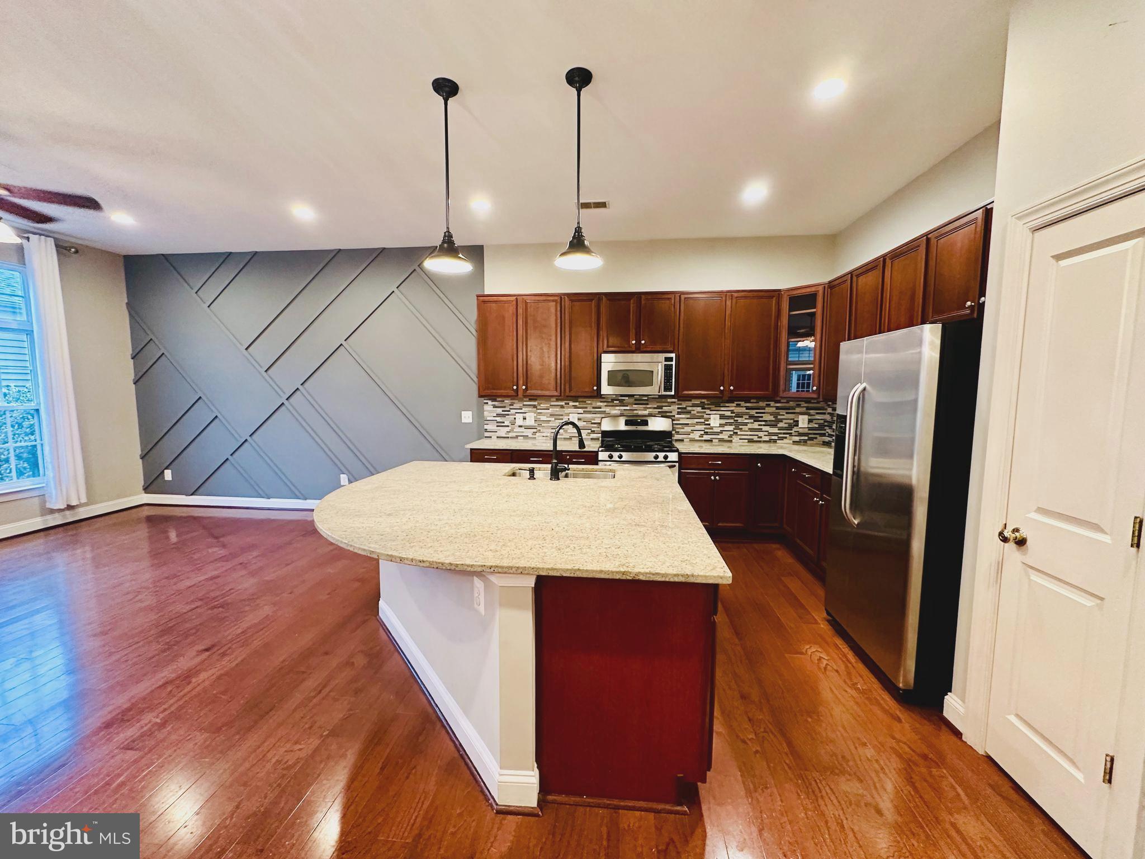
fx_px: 463
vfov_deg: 85.7
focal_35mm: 14
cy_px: 430
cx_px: 572
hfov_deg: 102.1
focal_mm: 2.22
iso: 400
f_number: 2.2
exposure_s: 1/60
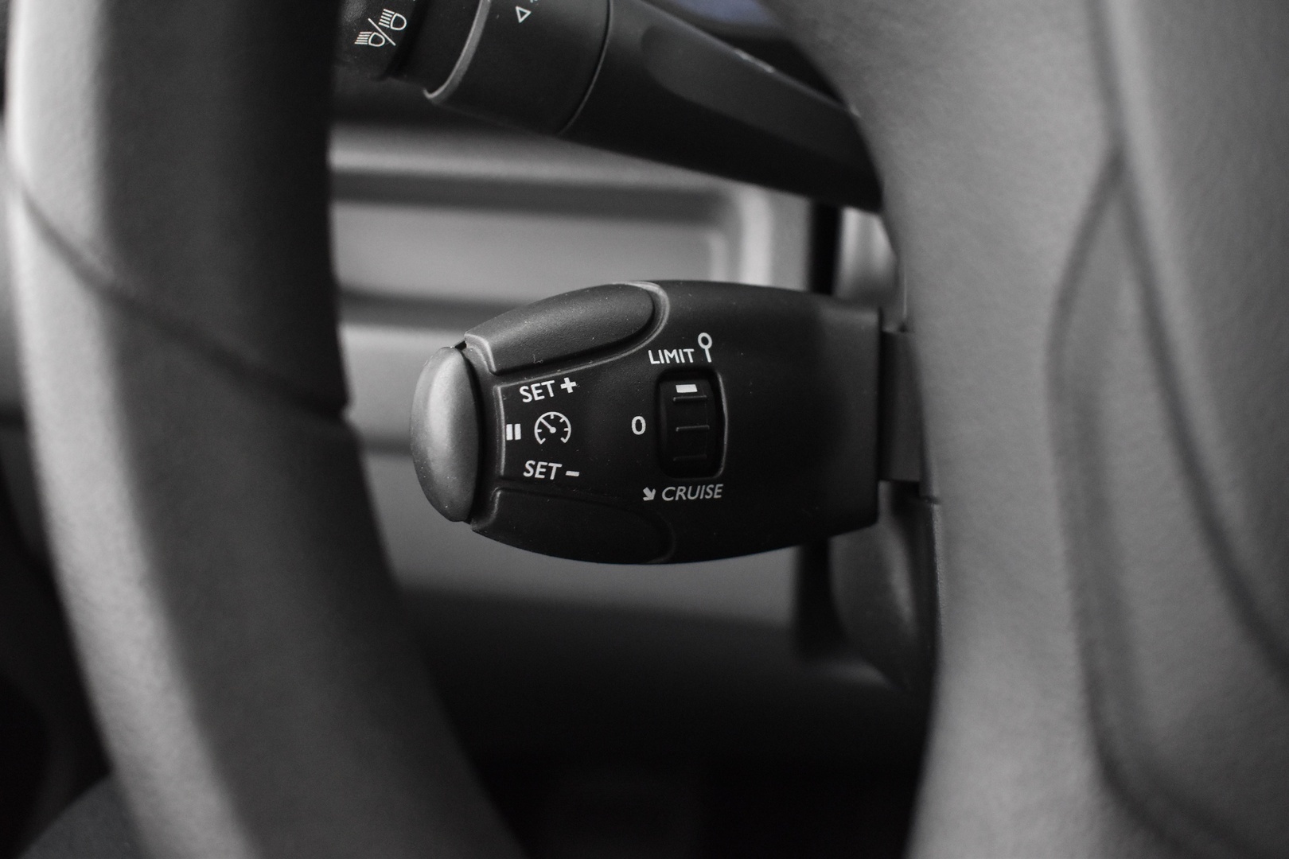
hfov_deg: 47.9
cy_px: 430
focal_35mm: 40
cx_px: 644
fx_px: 1450
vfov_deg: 33.0
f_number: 4
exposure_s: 1/15
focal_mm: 27
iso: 3200
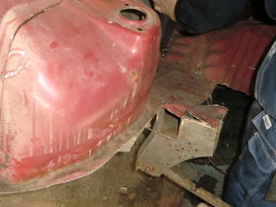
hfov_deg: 34.8
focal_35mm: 55
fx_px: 438
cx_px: 103
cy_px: 47
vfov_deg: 26.1
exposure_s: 1/60
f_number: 3.2
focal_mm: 4.3
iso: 400
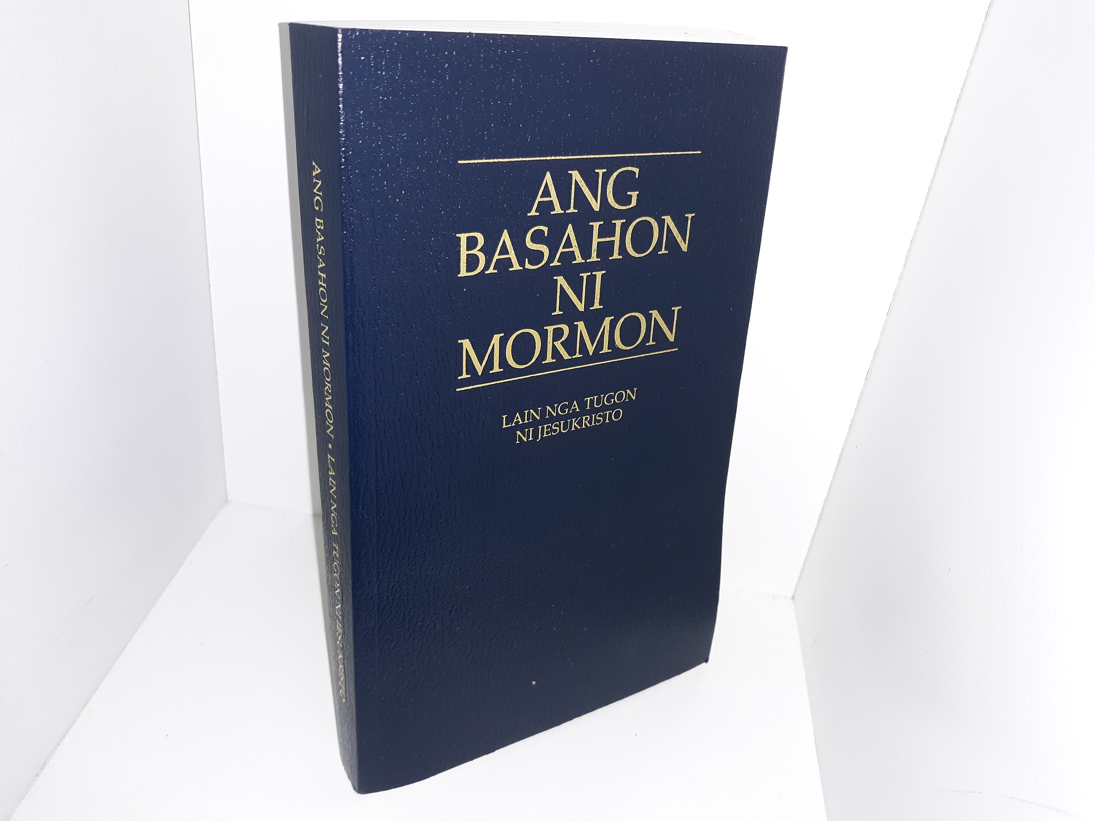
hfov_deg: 63.4
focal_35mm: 28
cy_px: 410
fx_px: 886
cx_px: 548
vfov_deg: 49.7
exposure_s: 1/120
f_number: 1.7
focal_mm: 3.7
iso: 64
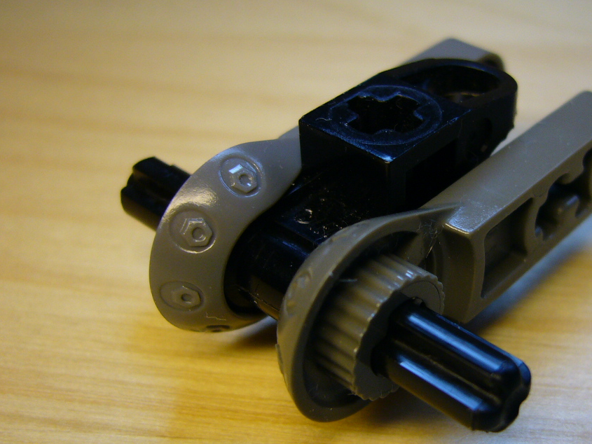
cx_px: 406
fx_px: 907
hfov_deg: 35.7
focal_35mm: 53
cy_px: 244
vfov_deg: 27.5
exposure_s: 1/200
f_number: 2.8
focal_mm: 5.8
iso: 100
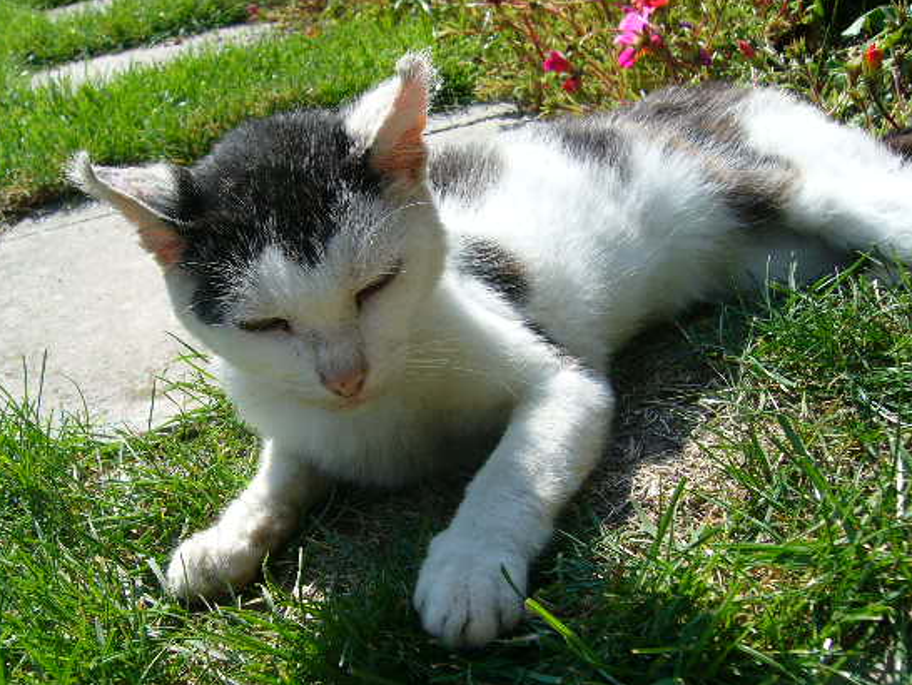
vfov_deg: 35.1
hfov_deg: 45.7
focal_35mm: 41
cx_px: 406
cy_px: 383
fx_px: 1081
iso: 64
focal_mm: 5.8
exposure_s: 1/200
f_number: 5.6
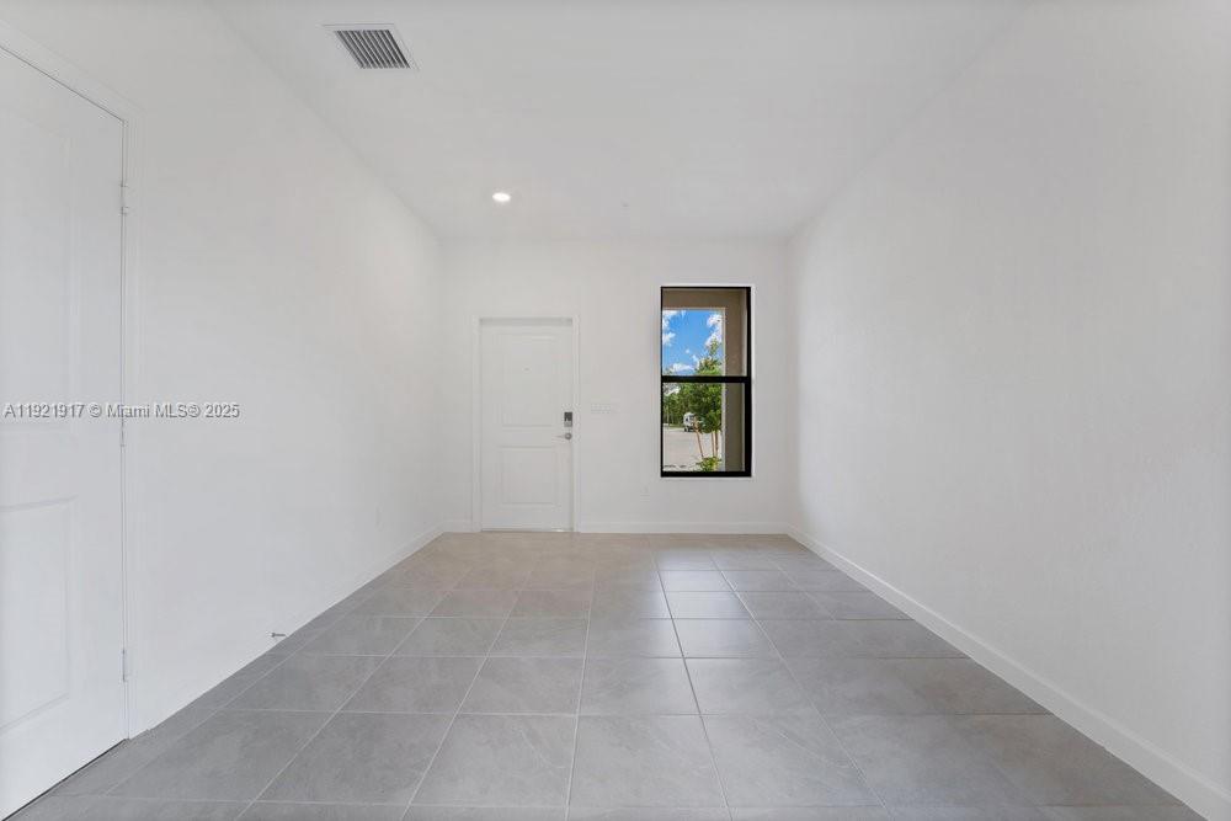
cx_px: 616
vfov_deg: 81.2
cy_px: 410
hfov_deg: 104.2
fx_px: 479
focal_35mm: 14
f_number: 9
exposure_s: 1/1.25
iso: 100
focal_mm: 14
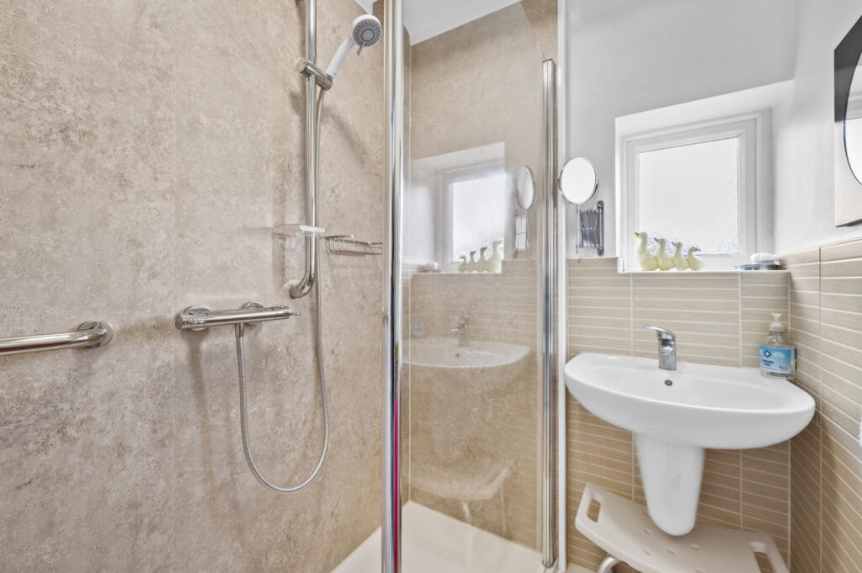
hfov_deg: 104.3
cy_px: 286
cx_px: 431
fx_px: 335
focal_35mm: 14
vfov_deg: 81.1
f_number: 16
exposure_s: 1/1.25
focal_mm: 14
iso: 250
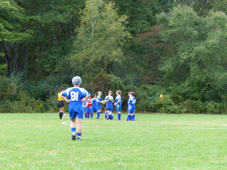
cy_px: 85
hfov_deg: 17.6
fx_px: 735
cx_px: 114
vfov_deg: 13.2
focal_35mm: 112
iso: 100
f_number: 4
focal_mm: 20.1
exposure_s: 1/125
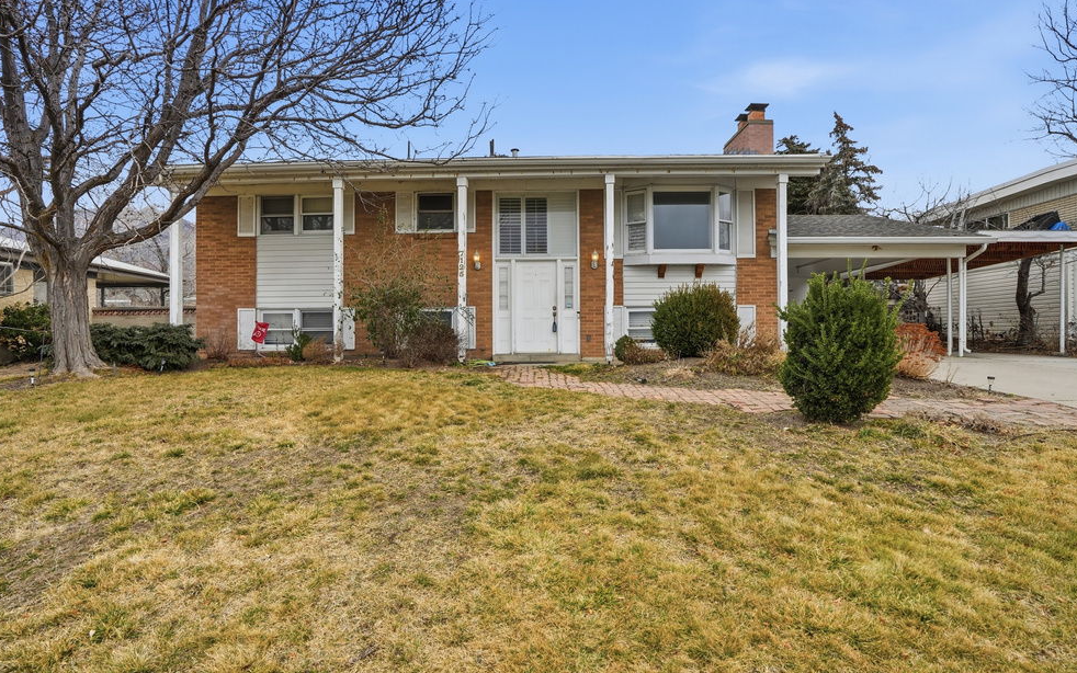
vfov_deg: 68.0
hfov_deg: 94.3
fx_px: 499
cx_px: 530
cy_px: 337
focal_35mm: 17
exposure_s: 1/1600
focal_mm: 16
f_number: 9
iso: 250
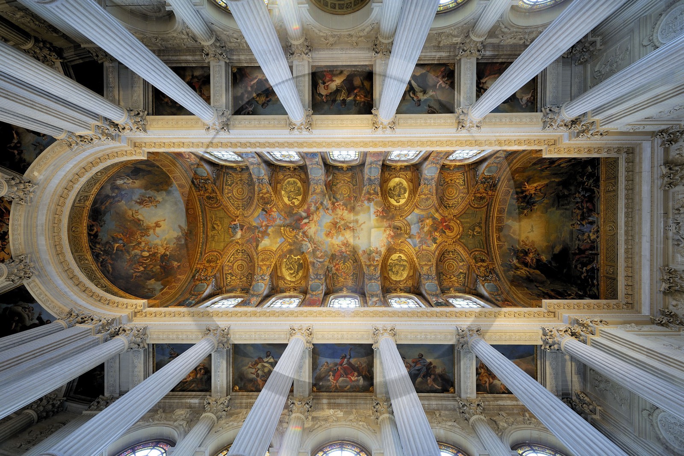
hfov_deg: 104.3
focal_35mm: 14
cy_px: 228
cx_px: 342
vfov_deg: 81.2
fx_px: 266
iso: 200
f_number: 13
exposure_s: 3
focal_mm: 14
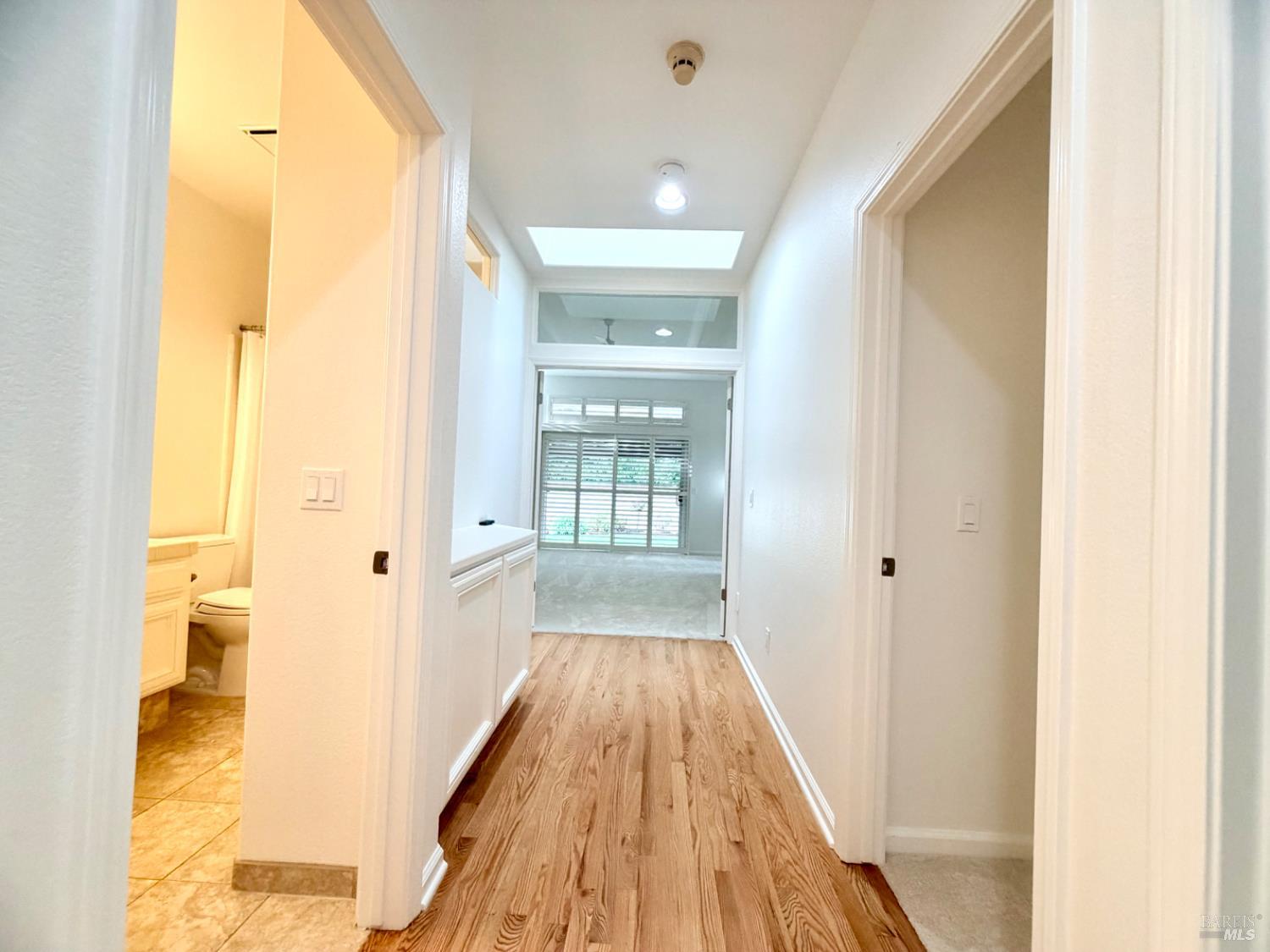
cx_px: 635
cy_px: 476
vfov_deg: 85.7
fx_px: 514
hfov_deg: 102.1
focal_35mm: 14
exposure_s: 1/120
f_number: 2.2
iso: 250
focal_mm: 2.22
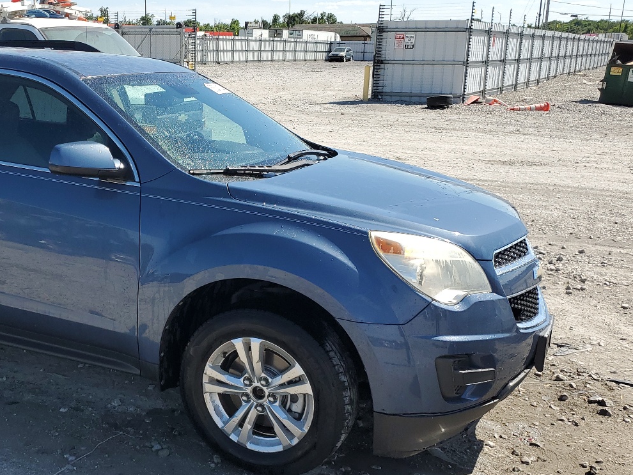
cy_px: 270
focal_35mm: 42
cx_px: 163
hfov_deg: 43.4
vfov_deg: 34.3
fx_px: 768
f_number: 1.5
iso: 50
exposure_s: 1/2500
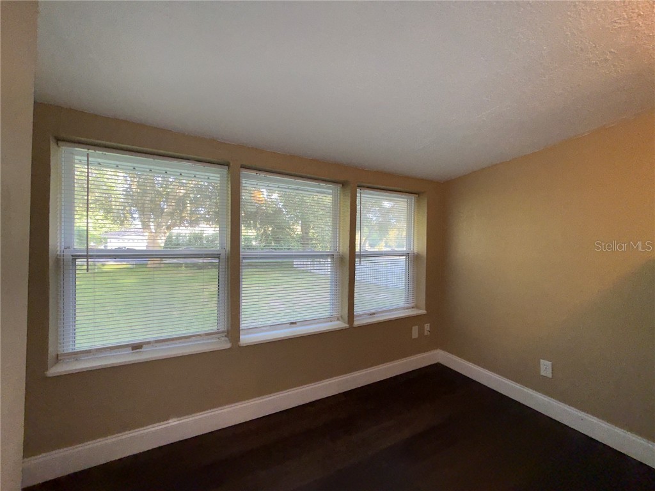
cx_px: 328
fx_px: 265
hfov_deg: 102.1
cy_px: 246
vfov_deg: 85.7
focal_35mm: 14
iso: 200
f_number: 2.2
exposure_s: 1/120
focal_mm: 2.22
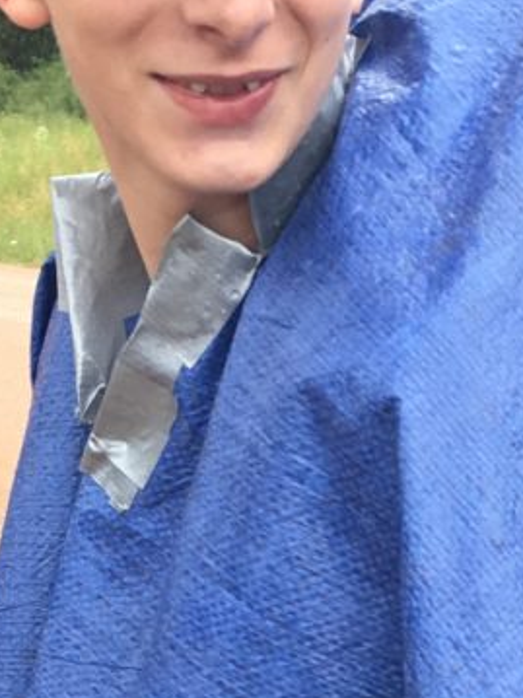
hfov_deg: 10.7
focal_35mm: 138
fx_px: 2782
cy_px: 1078
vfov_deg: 13.4
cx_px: 391
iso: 40
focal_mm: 4.15
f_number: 2.2
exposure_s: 1/120
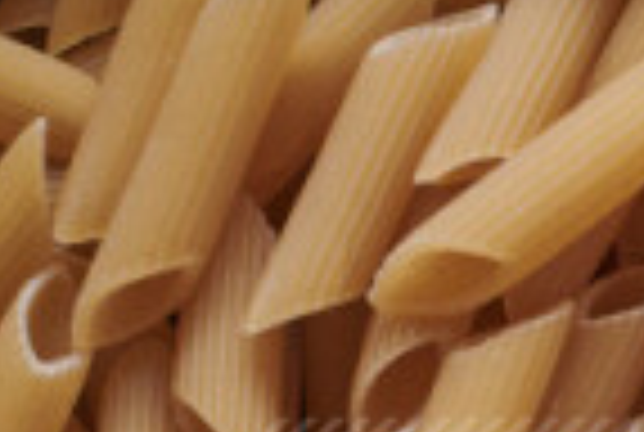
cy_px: 1192
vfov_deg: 4.8
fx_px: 5001
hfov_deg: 7.0
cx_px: 1387
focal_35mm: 279
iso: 160
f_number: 8
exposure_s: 1/100
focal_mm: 50
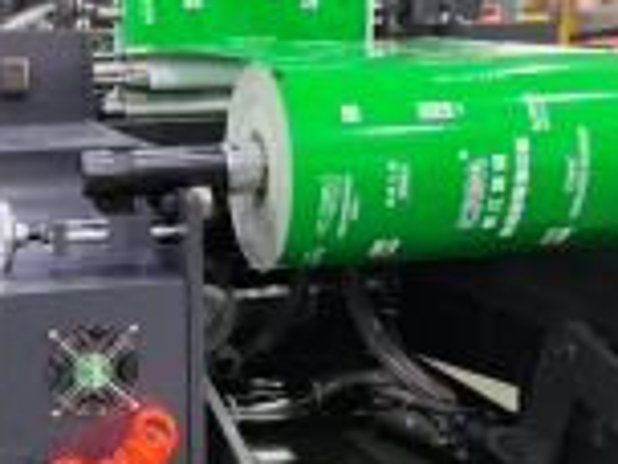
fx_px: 1125
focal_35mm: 63
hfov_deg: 30.4
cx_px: 179
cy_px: 244
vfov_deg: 23.3
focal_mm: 6.92
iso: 156
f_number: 1.9
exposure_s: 1/33.3
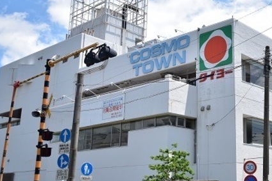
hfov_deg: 36.2
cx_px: 219
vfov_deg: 25.5
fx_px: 401
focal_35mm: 53
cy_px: 89
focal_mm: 20
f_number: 4.5
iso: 160
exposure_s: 1/1250
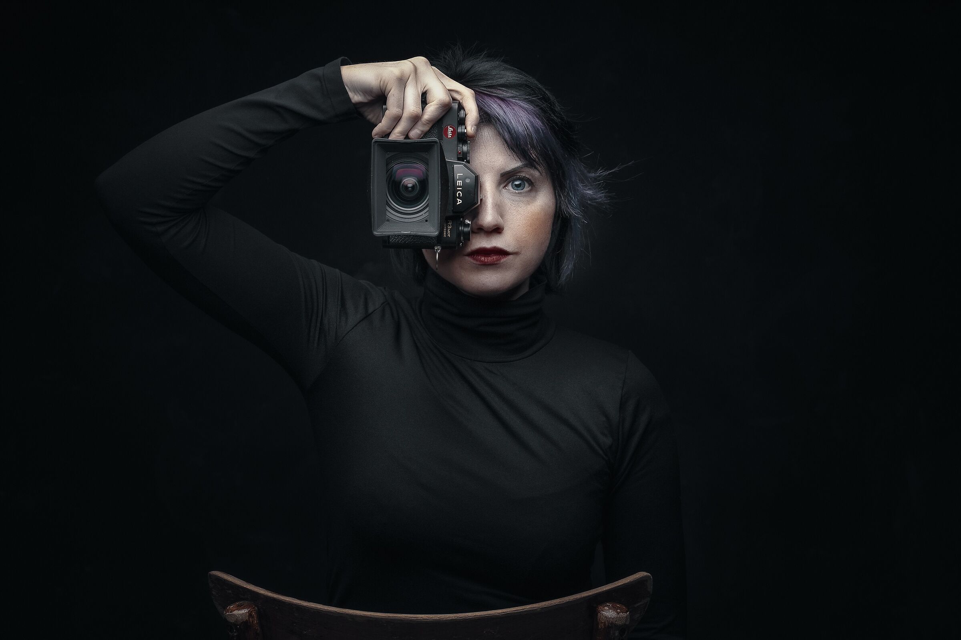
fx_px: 2268
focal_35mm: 85
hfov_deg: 23.9
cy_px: 320
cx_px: 480
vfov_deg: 16.1
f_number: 11
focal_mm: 85
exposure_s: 1/200
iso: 100
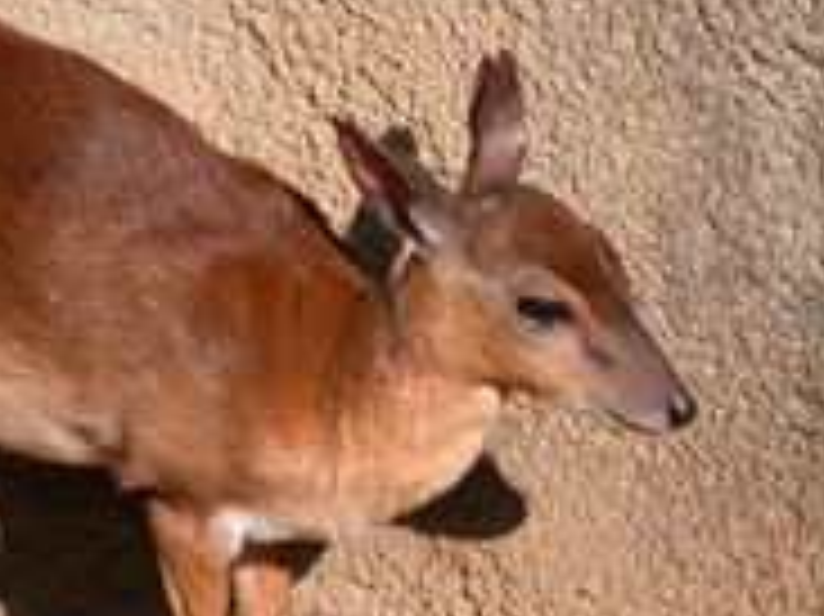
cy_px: 400
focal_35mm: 412
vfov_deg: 3.6
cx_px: -59
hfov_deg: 4.8
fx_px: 9801
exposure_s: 1/355
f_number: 5.7
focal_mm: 48.5
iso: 100
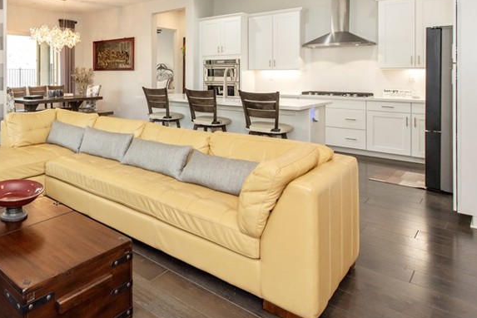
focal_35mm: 25
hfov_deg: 63.3
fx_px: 331
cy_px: 74
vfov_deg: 49.0
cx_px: 76
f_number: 5.6
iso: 640
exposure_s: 1/125
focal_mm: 14
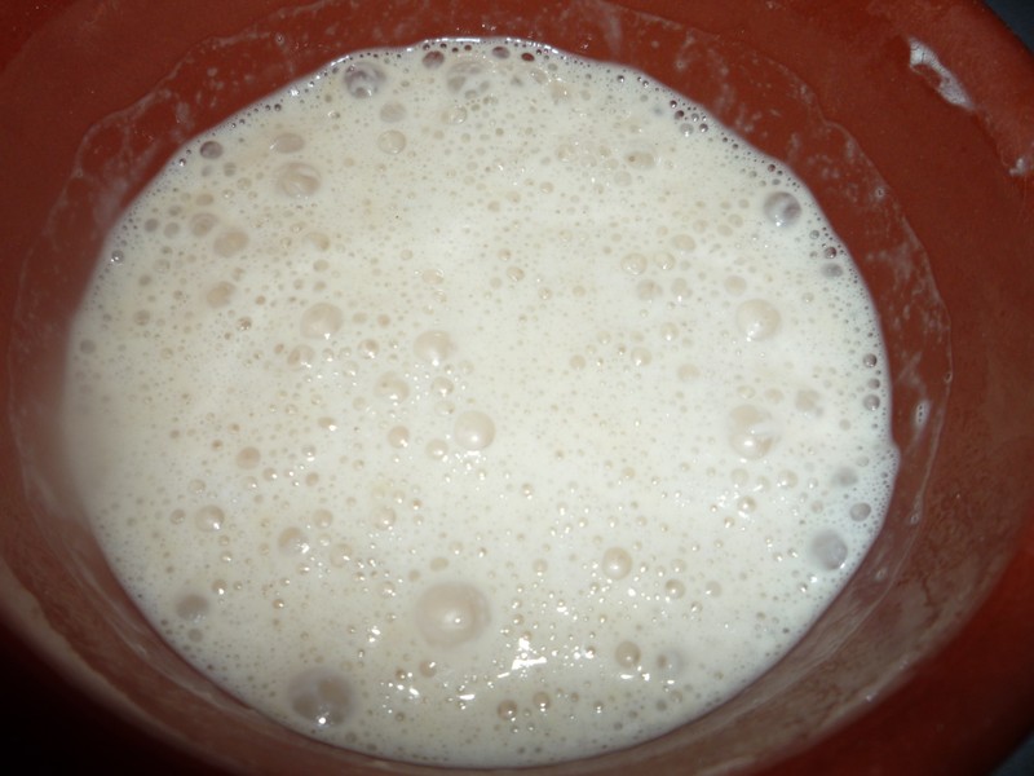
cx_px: 517
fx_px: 896
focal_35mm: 30
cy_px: 388
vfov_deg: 46.8
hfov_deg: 60.0
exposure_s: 1/30
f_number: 4
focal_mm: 5.2
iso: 100
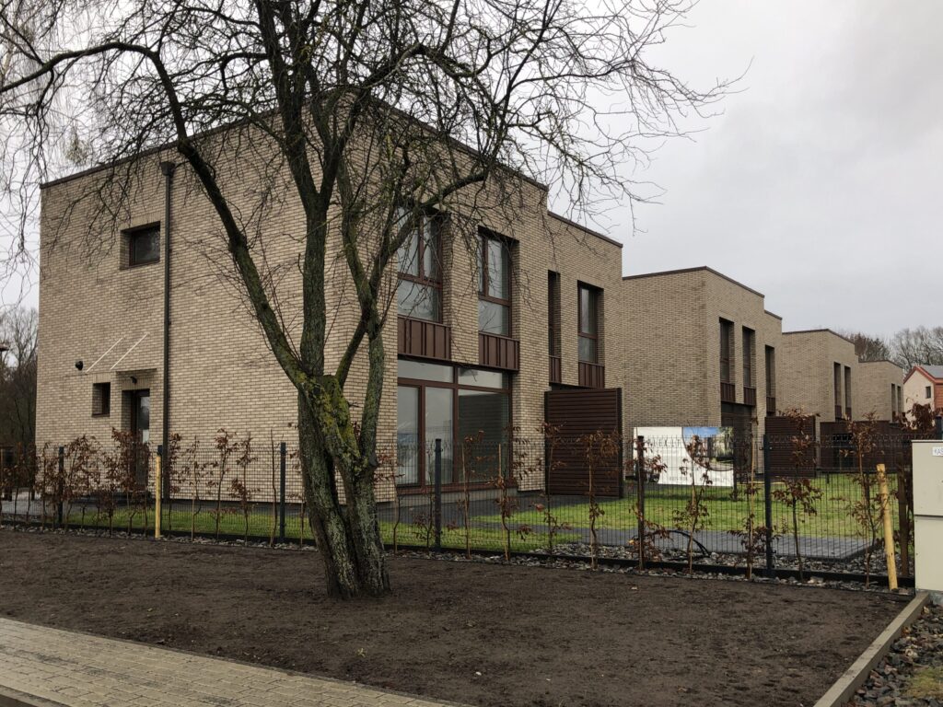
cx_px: 472
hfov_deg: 63.4
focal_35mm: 28
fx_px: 763
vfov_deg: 49.7
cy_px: 354
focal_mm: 4
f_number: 1.8
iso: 20
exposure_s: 1/120
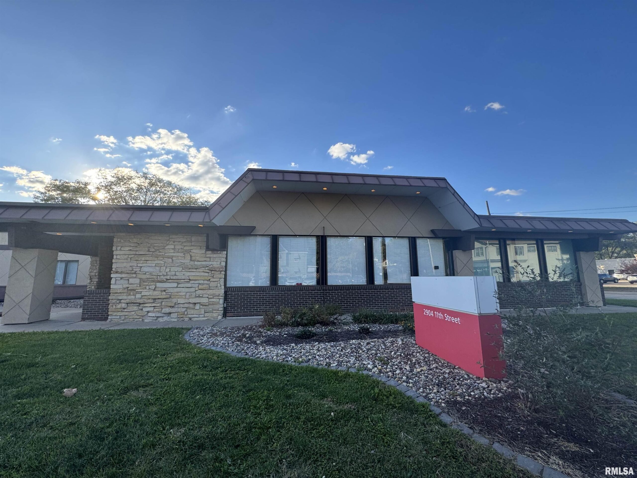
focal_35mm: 14
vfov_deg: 85.7
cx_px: 318
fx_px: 258
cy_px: 239
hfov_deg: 102.1
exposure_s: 1/625
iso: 50
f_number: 2.2
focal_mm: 2.22
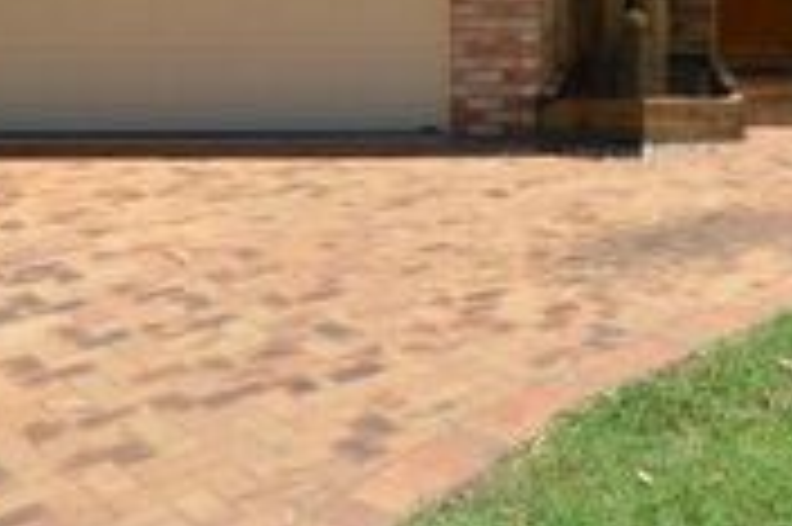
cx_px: 486
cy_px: 83
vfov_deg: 32.2
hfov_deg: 48.1
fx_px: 879
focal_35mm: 40
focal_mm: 10
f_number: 8
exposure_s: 1/250
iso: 100
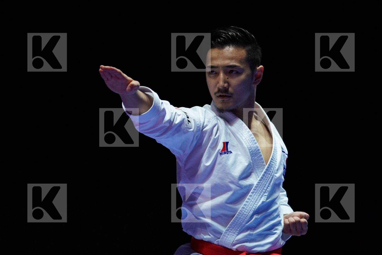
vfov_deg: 4.6
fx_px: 3183
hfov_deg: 6.9
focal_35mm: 300
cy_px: 128
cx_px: 191
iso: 1600
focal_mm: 200
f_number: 2.8
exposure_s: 1/500
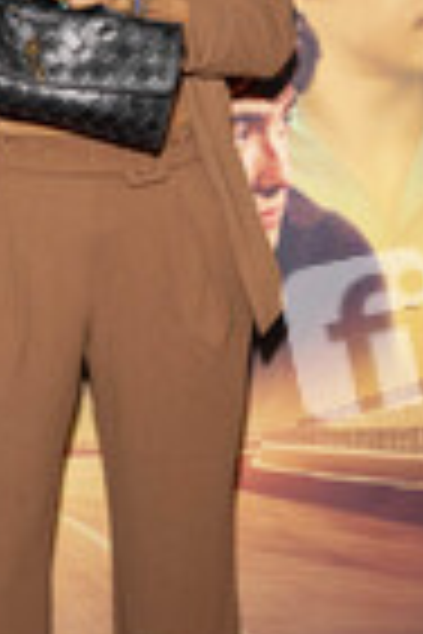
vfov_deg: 20.3
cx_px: 104
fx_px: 1745
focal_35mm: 99
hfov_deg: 13.8
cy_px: 90
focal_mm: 35
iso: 800
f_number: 4.5
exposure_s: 1/200
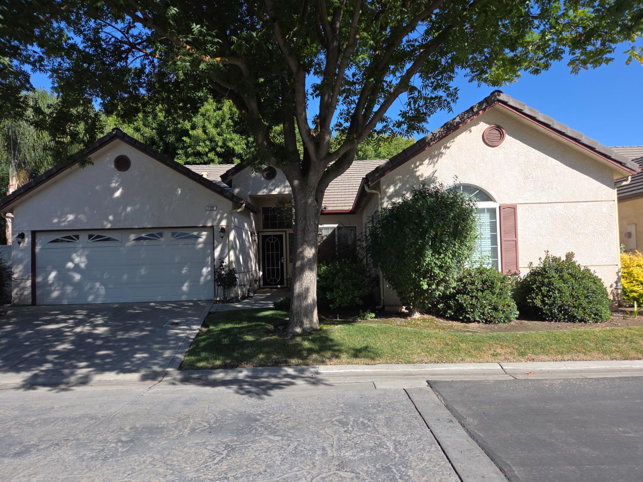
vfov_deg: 58.9
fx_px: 427
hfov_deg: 73.9
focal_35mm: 23
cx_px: 322
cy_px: 241
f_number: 1.8
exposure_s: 1/1167
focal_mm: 5.4
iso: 25
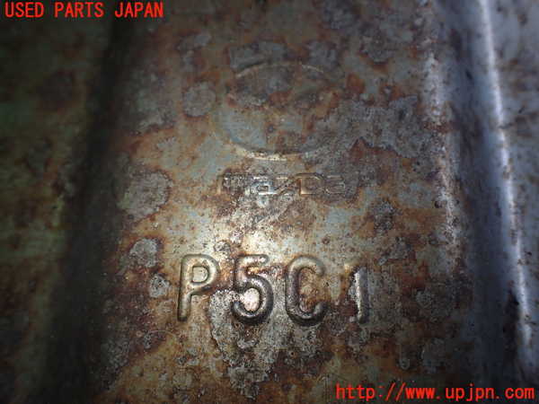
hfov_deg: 60.0
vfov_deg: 46.8
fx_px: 467
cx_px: 270
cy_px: 202
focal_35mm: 30
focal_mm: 5.4
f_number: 2.3
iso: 125
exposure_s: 1/125
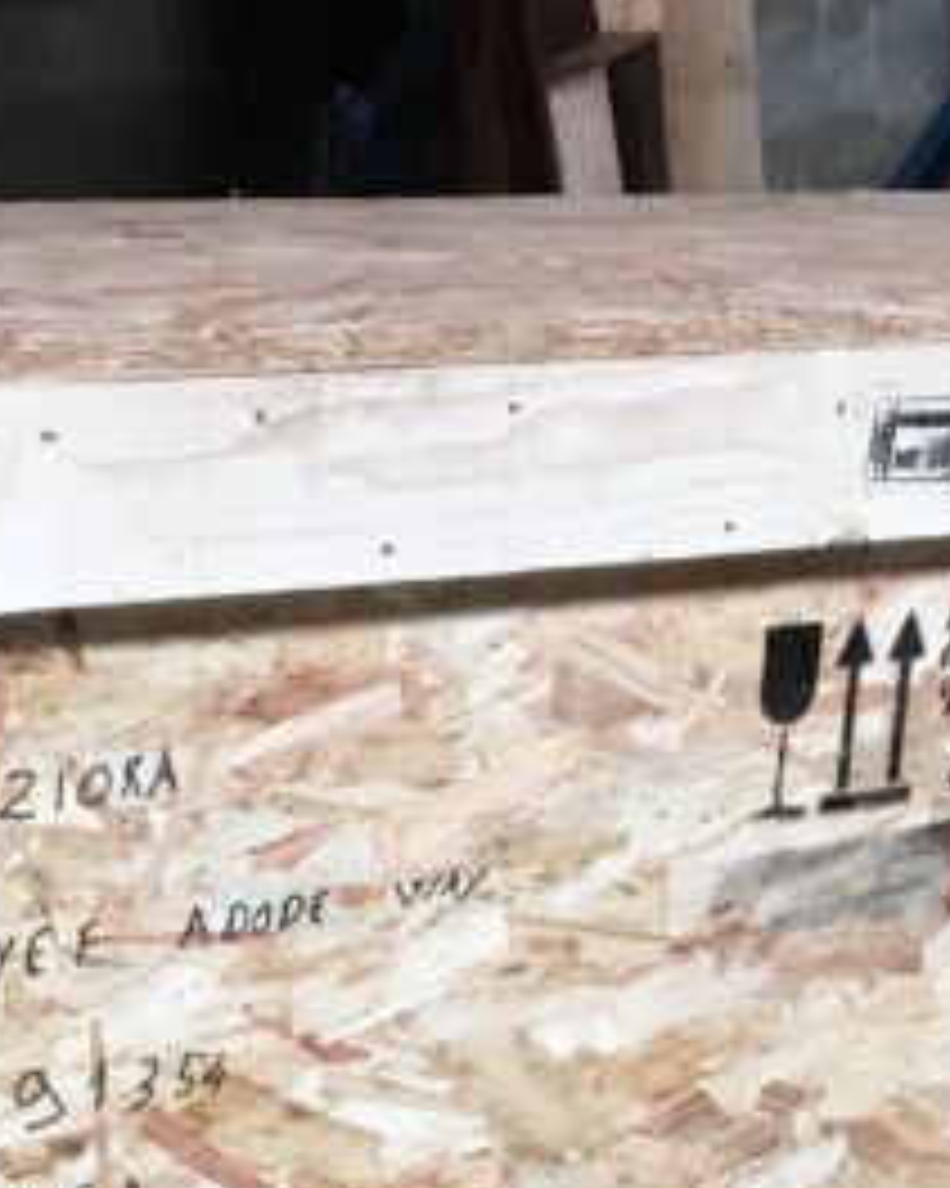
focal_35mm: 110
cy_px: 1652
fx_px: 3868
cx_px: 185
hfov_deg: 13.9
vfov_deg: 16.3
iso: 25
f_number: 2.2
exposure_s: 1/33
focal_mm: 4.15
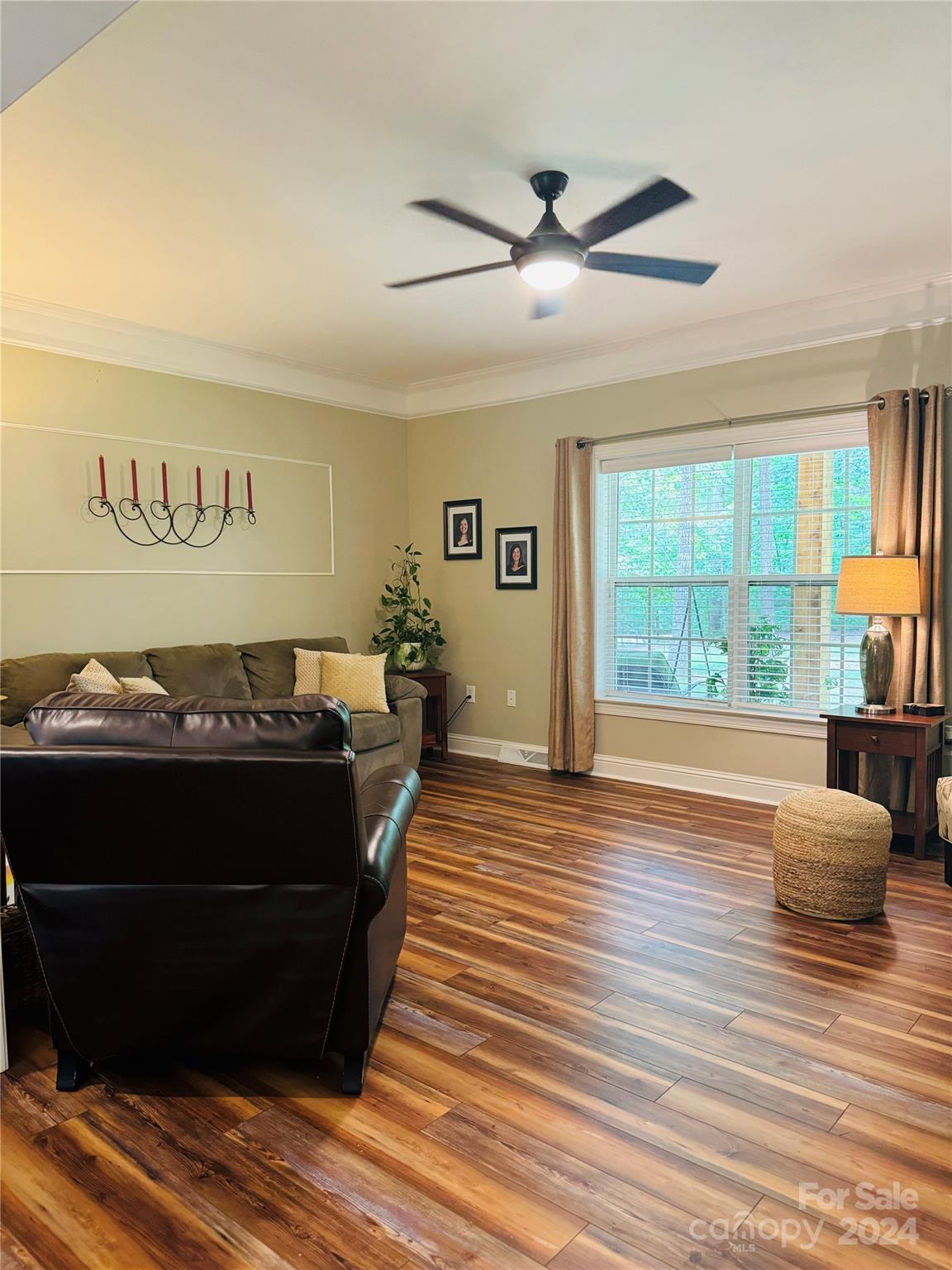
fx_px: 880
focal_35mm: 24
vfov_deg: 71.6
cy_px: 635
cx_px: 476
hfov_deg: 56.8
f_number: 1.78
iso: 400
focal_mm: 6.76
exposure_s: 1/60
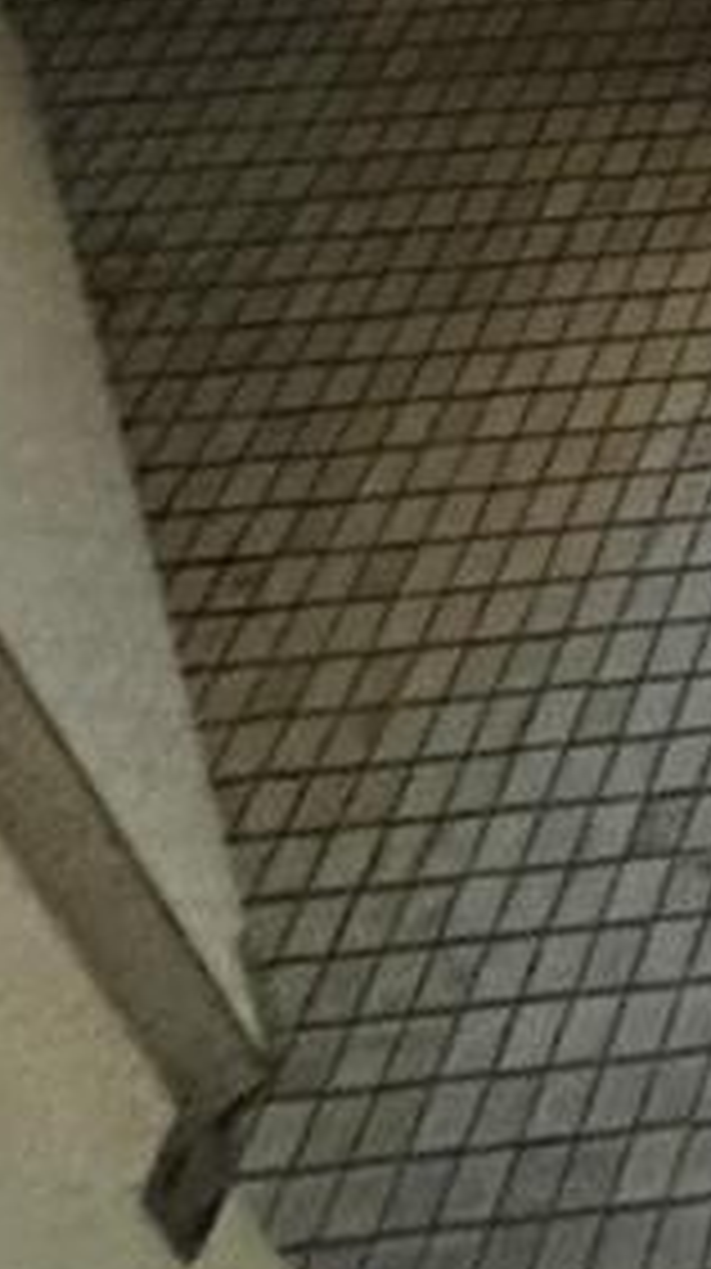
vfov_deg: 18.9
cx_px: 1976
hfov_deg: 12.1
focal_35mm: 65
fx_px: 2185
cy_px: -1296
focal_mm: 2.22
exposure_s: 1/60
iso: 200
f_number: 2.2
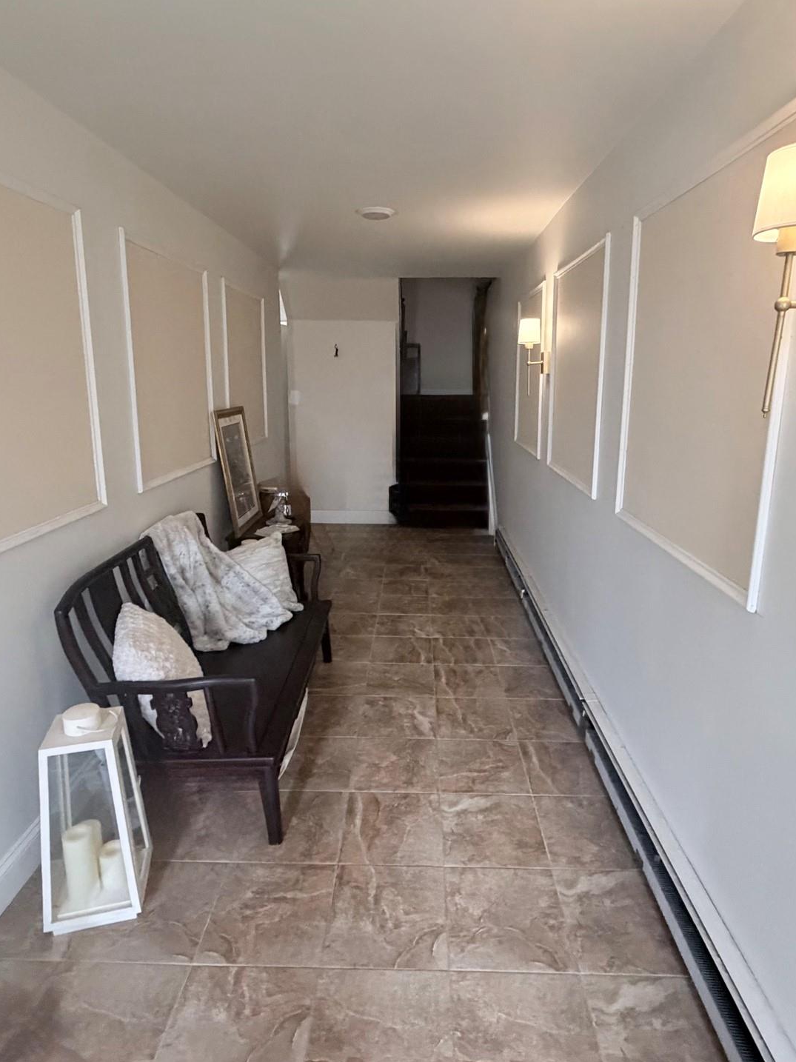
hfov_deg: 65.9
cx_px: 410
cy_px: 508
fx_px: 613
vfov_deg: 81.7
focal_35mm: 20
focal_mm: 2.22
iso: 800
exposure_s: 1/60
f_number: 2.2
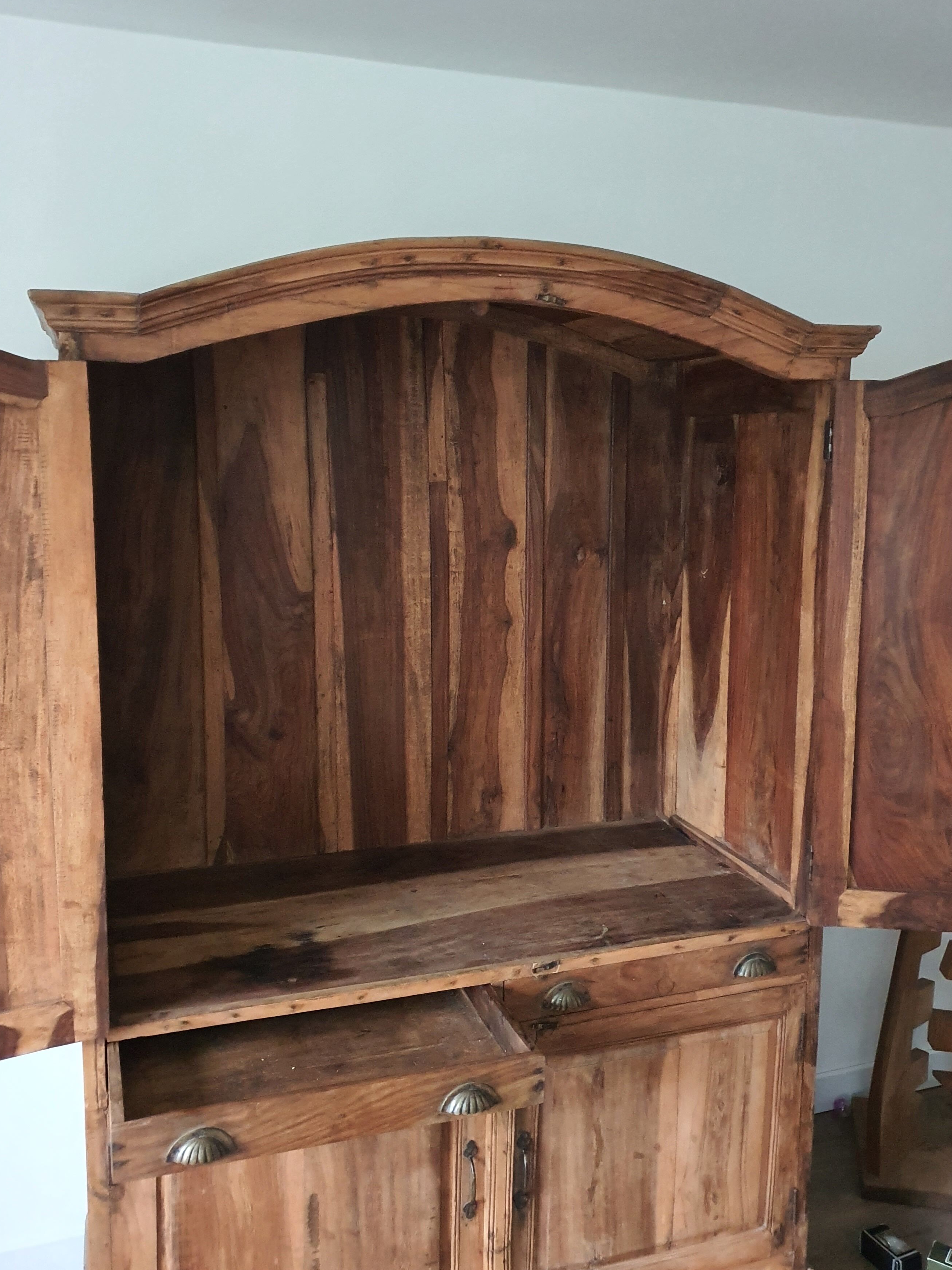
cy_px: 577
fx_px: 1100
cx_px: 521
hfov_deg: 46.7
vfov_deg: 59.9
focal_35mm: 30
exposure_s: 1/13
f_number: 1.5
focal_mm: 4.3
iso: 500
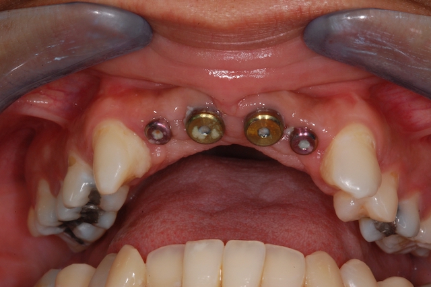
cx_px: 216
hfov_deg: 13.0
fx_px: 1885
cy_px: 144
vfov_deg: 8.7
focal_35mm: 158
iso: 400
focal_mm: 105
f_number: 45
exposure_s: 1/60
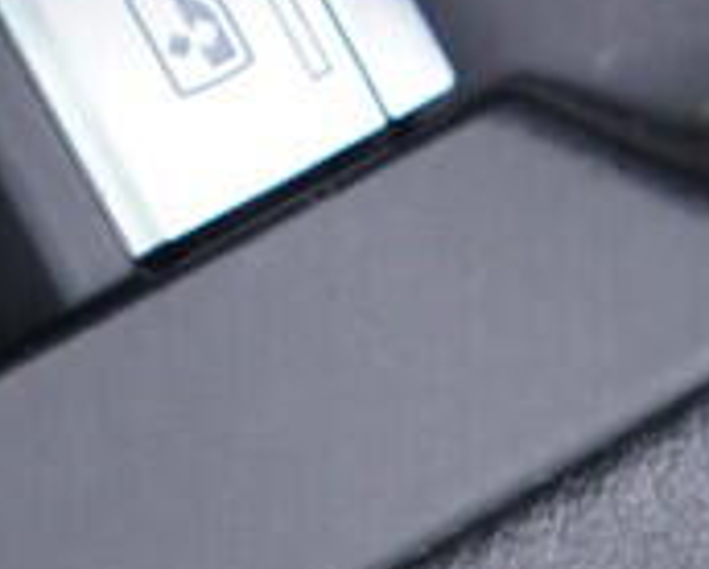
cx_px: -74
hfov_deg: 9.5
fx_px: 4223
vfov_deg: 7.6
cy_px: -237
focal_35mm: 201
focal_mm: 24
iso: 160
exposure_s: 1/40
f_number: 2.8
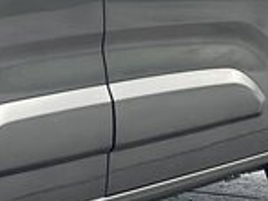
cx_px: -264
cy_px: -56
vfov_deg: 5.3
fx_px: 2176
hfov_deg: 6.8
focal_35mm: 281
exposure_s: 1/133
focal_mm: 6
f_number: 2
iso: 25
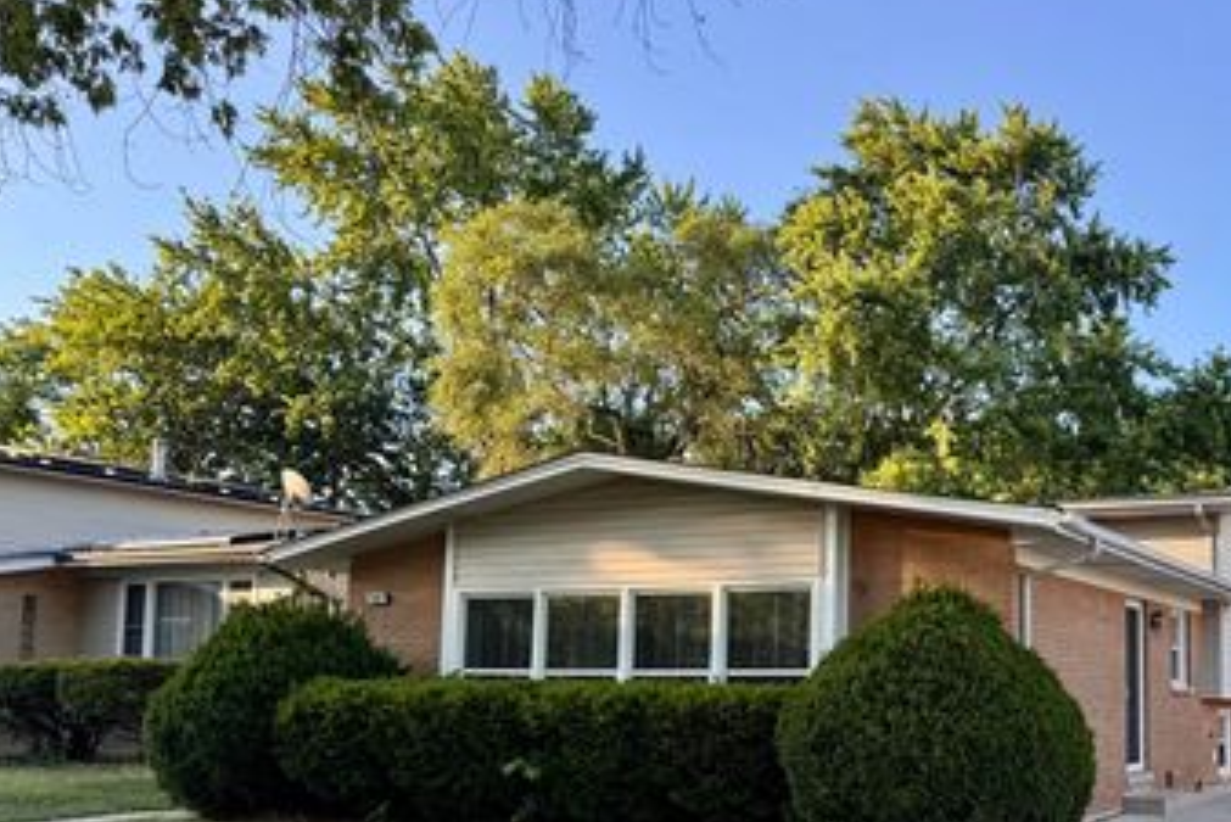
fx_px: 1266
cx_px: 899
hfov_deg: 50.1
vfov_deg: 35.5
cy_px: 575
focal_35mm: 37
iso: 80
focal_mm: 6.76
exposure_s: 1/792
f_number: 1.78
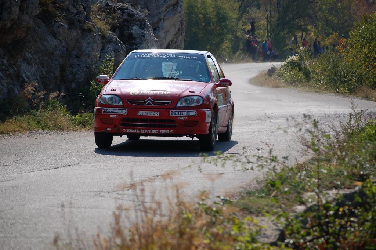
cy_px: 125
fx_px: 1722
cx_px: 188
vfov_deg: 8.3
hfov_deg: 12.5
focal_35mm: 165
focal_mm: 110
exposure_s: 1/1250
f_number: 5
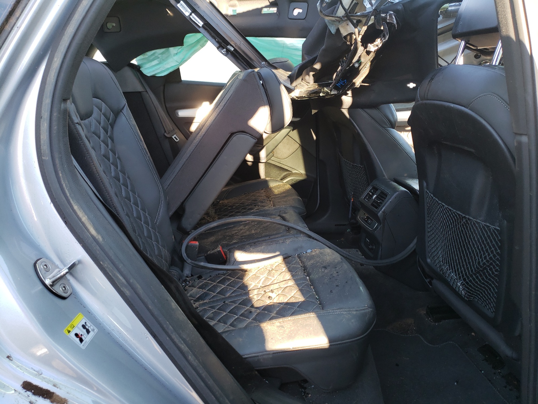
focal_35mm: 26
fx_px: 404
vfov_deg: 53.1
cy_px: 202
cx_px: 269
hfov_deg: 67.3
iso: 51
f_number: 1.5
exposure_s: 1/100
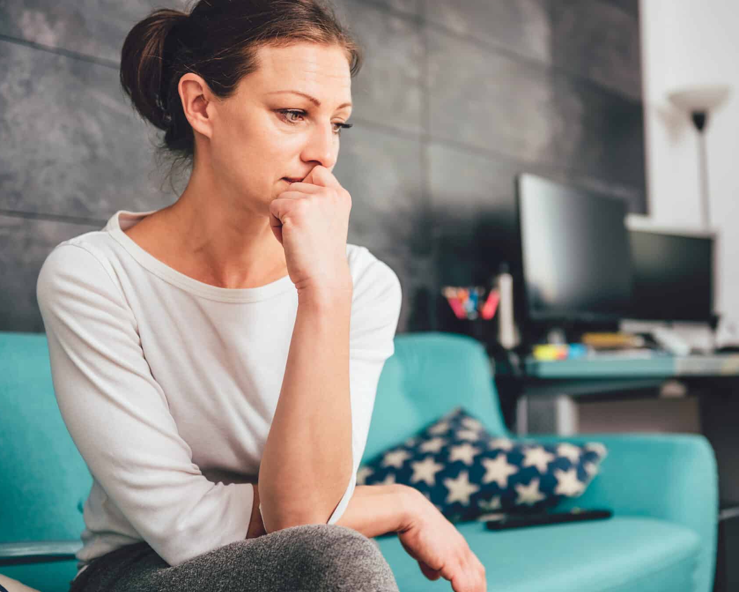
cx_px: 432
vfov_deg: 27.6
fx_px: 1203
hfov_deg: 34.1
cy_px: 294
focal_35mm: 55
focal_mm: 48
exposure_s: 1/200
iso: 100
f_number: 2.8
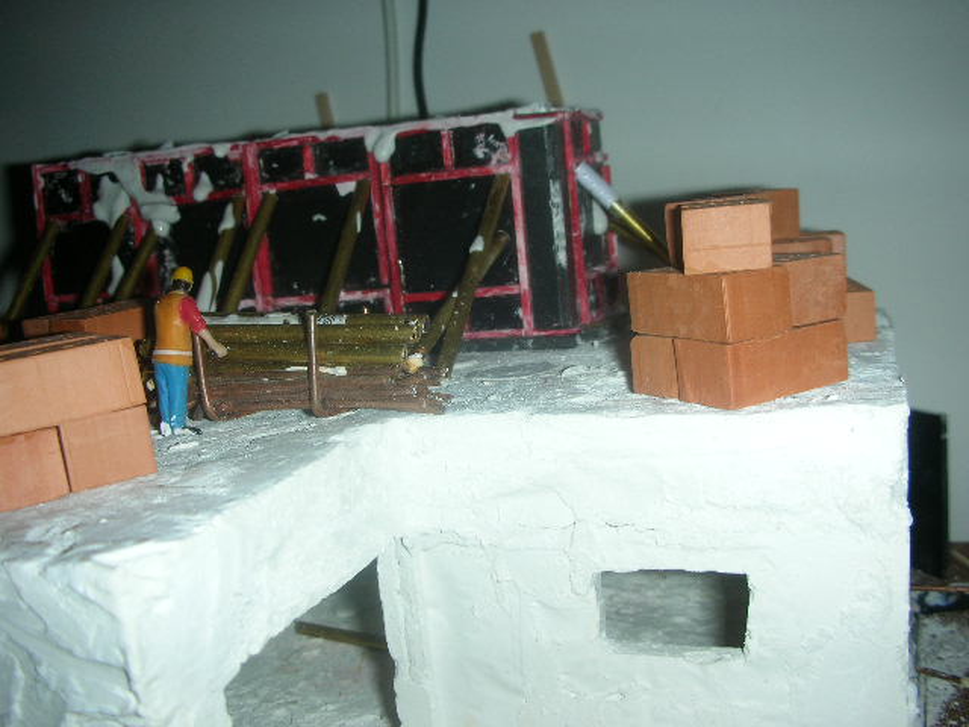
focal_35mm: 35
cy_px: 364
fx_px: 980
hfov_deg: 52.6
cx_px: 484
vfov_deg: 40.7
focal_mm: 5.8
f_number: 3
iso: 50
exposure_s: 1/60.1
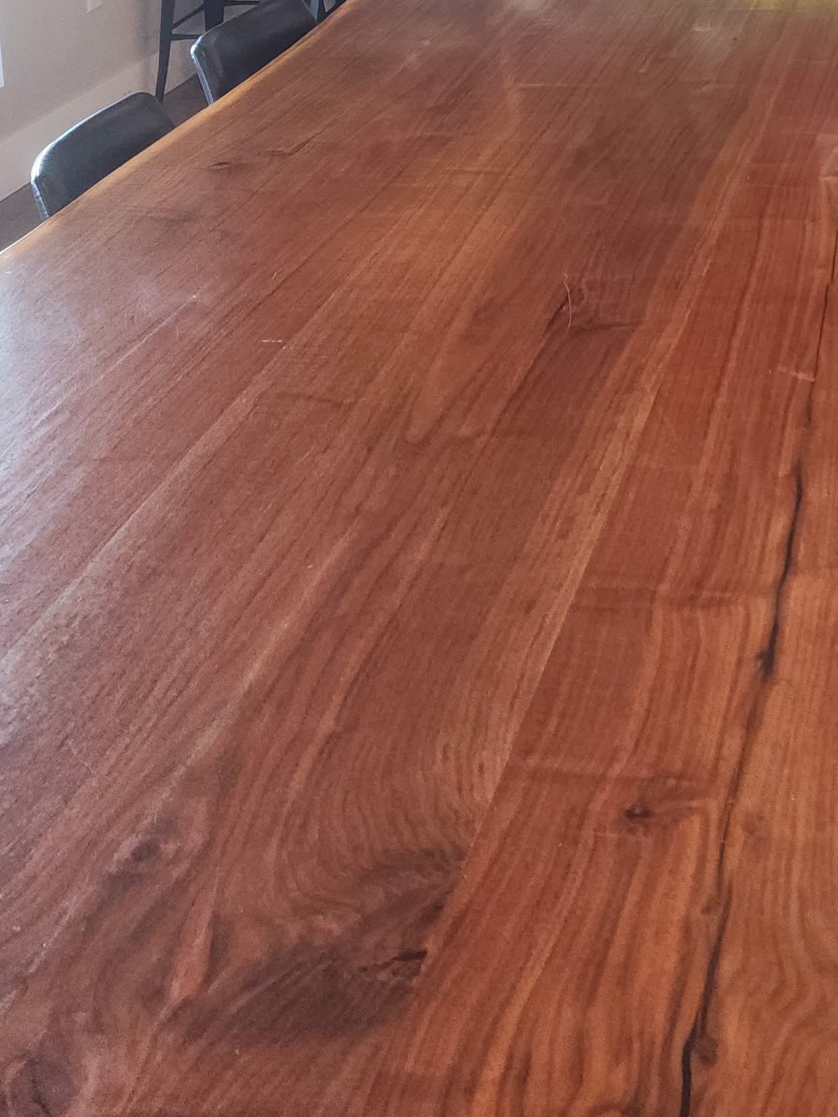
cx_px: 847
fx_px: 1775
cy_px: -216
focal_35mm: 55
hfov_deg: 25.2
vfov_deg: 30.0
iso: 125
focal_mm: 6.4
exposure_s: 1/60
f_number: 1.8
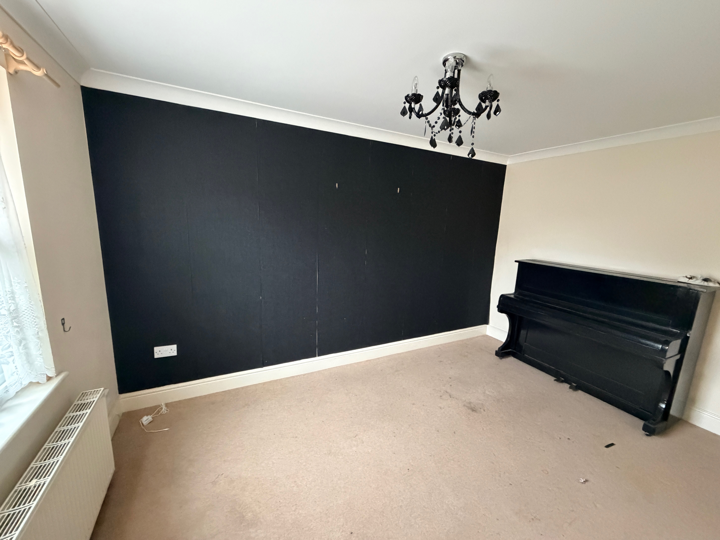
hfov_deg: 102.1
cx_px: 360
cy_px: 270
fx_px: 291
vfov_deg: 85.7
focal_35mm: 14
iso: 1250
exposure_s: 1/60
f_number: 2.2
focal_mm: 2.22
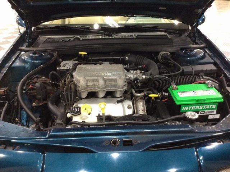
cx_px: 115
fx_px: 212
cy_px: 86
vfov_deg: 44.1
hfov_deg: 56.9
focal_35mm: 32
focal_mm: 3.3
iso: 160
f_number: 2.4
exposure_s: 1/24
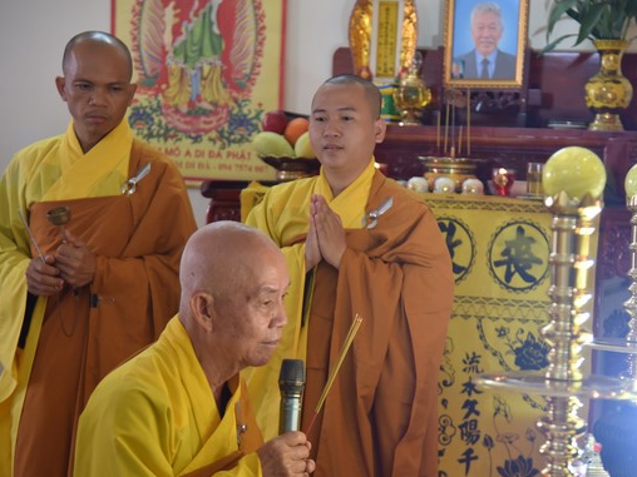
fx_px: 1859
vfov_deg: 14.6
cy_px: 267
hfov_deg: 19.4
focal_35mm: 101
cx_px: 364
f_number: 4
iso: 1400
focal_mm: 82
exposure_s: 1/125
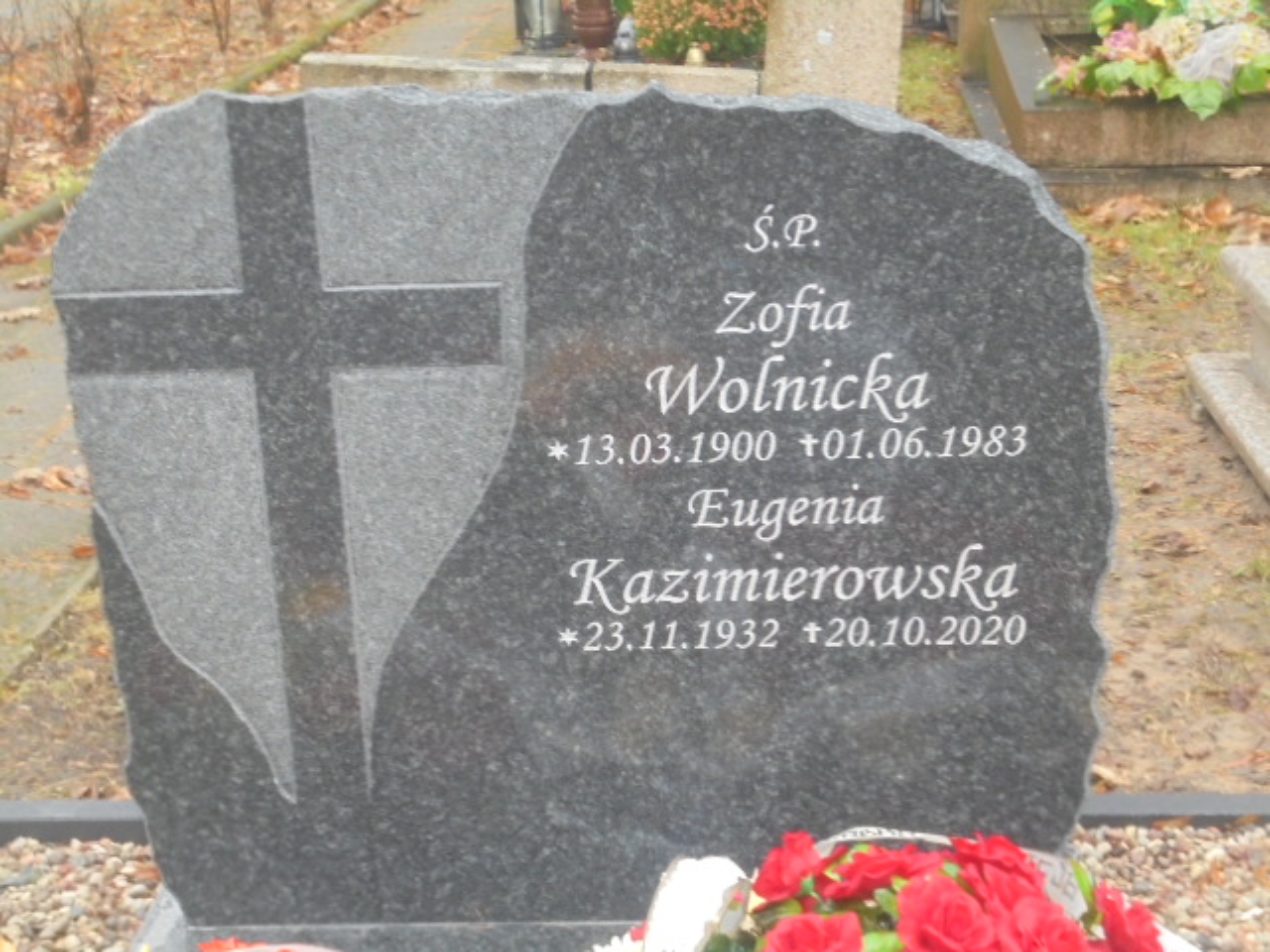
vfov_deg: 22.9
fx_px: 2348
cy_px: 476
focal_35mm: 64
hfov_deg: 30.3
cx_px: 635
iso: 400
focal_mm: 11.5
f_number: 5.6
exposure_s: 1/20
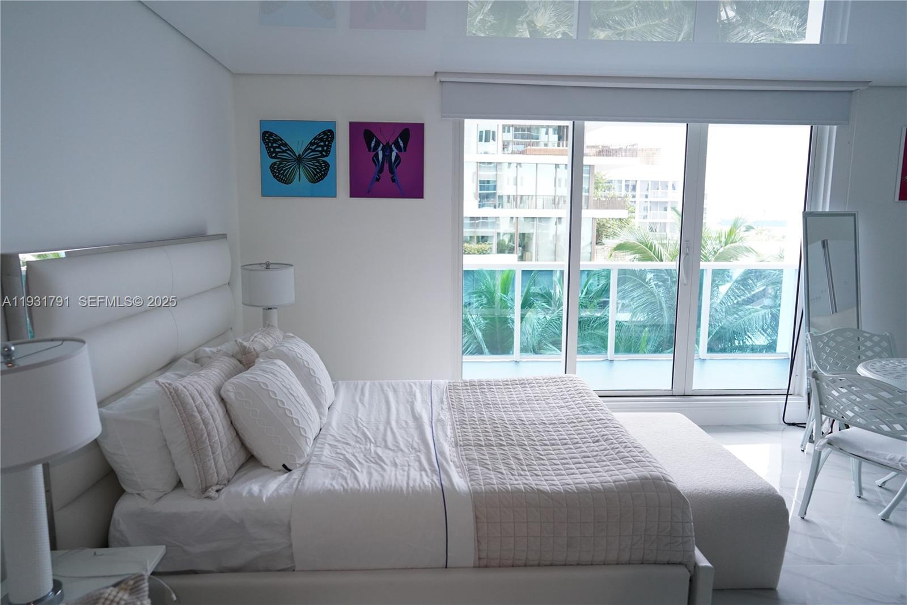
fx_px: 605
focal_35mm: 24
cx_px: 454
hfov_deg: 73.8
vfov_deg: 53.1
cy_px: 302
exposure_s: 1/100
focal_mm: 24
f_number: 3.2
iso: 2500
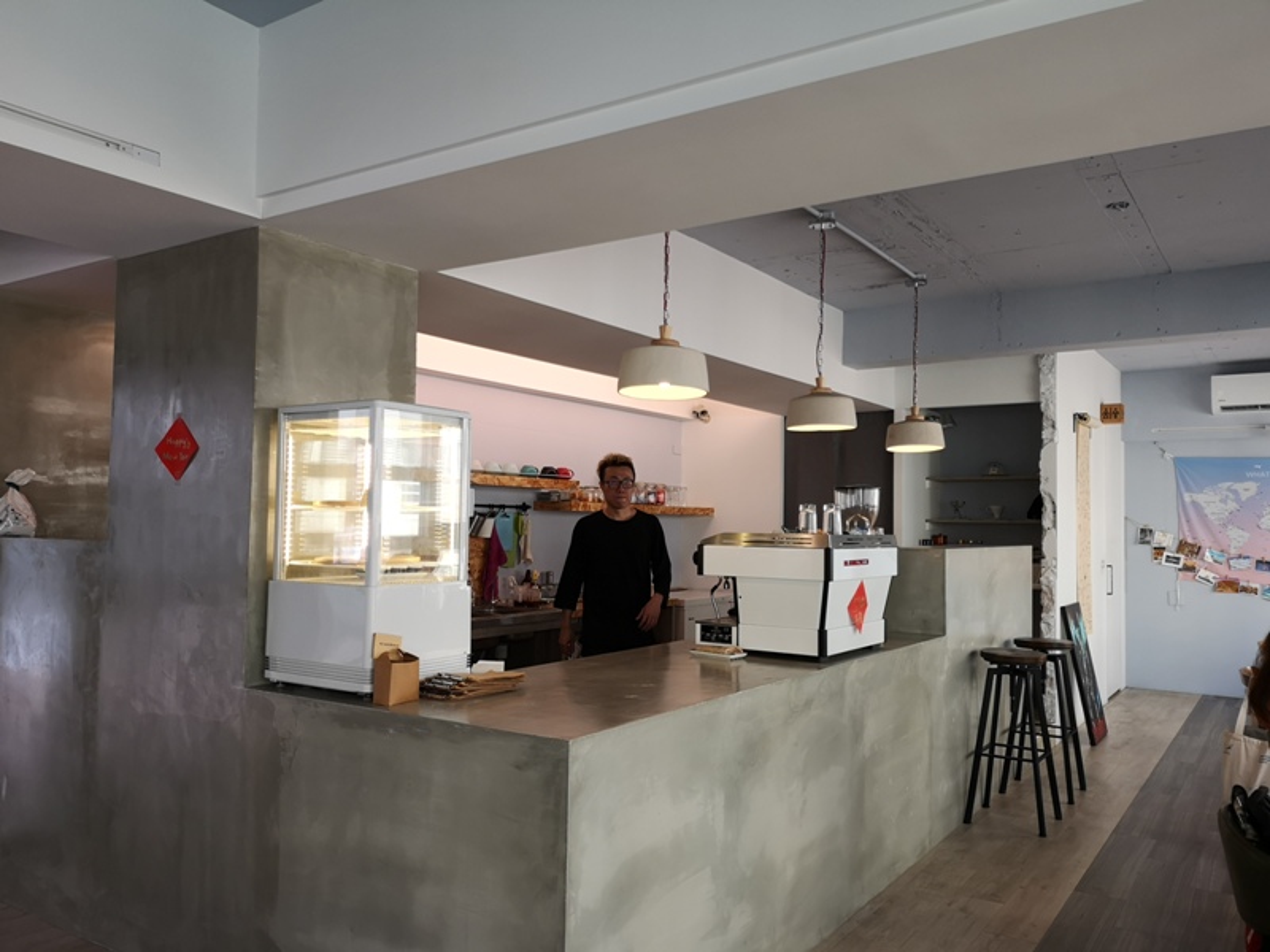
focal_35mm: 27
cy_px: 476
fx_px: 991
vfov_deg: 51.4
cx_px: 635
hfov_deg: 65.3
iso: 100
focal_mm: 3.95
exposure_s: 1/60
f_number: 1.8
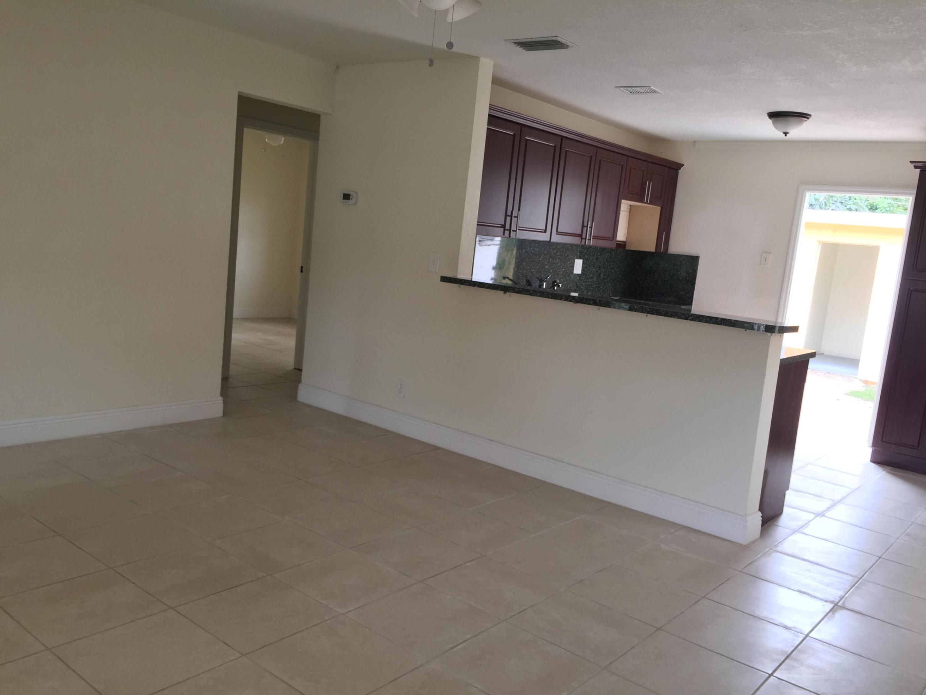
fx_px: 776
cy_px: 348
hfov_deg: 61.7
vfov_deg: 48.2
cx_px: 463
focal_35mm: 29
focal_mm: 4.15
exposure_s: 1/40
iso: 32
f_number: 2.2
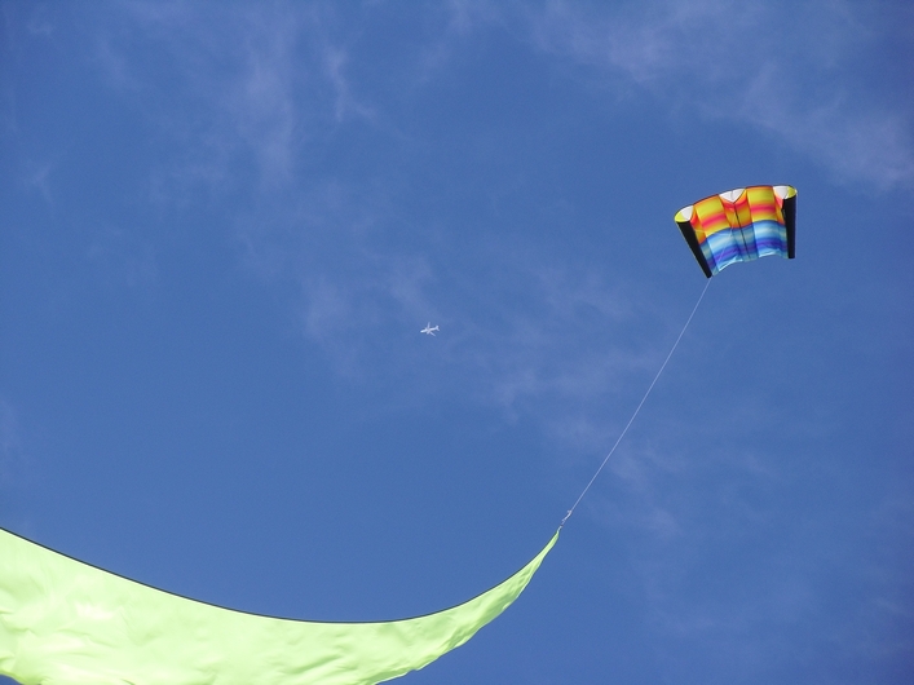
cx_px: 457
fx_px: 3881
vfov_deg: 10.1
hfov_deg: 13.4
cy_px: 342
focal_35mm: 147
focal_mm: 26.6
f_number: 5.1
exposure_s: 1/449
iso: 80
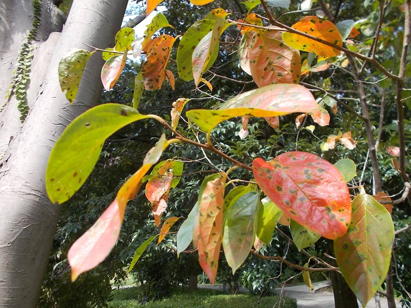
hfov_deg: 58.3
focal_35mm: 31
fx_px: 368
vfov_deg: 45.4
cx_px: 209
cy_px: 150
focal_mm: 5.3
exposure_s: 1/160
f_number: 3.4
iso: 80
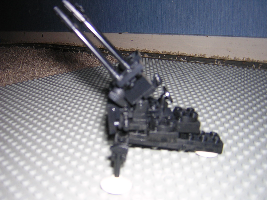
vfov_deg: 39.7
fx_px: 278
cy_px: 100
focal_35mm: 36
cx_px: 134
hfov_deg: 51.4
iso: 100
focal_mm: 4.7
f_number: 2.6
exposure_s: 1/60.1
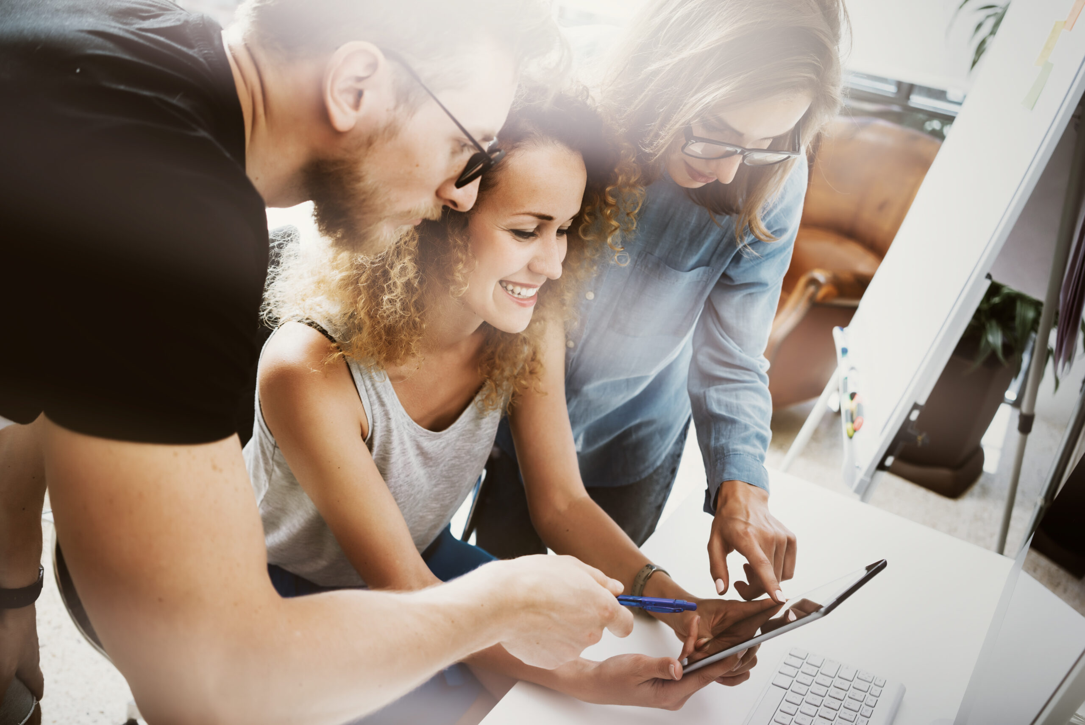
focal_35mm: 35
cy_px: 362
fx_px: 1055
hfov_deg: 54.4
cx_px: 542
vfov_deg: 37.9
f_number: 3.5
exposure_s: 1/125
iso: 100
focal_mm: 35
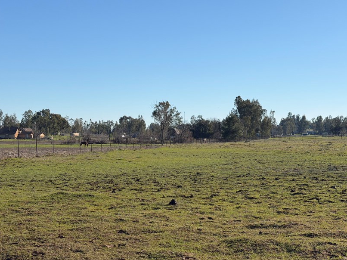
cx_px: 180
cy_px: 158
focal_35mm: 61
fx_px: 611
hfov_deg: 31.7
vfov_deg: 24.0
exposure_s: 1/6536
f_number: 1.78
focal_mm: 6.76
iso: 80
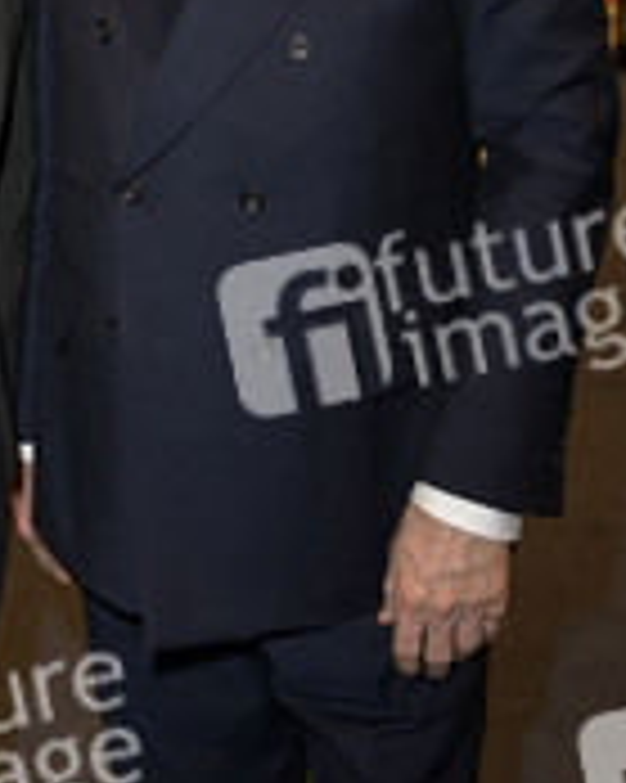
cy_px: 86
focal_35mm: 67
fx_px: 1553
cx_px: 41
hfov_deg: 22.2
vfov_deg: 27.4
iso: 2000
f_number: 5.6
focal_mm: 31
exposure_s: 1/80
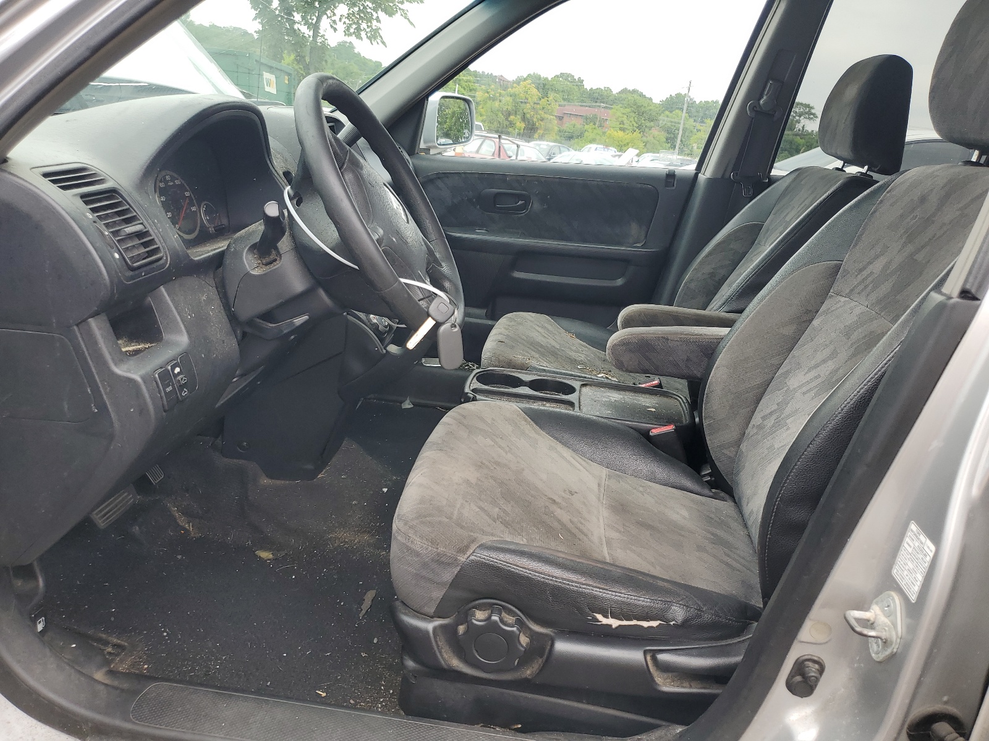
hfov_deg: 67.3
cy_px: 370
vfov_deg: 53.1
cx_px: 494
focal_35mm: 26
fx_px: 743
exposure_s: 1/278
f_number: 1.5
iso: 50
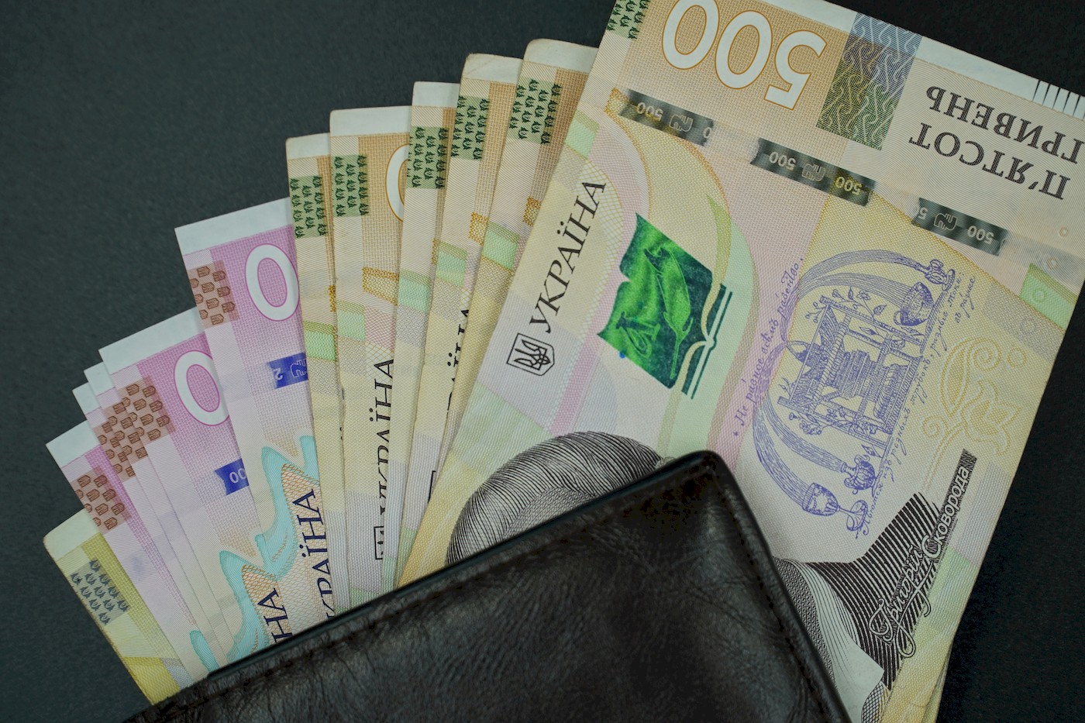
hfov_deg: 15.5
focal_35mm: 132
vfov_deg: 10.4
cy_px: 362
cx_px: 542
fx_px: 3978
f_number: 4.5
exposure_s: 1/200
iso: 100
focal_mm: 88
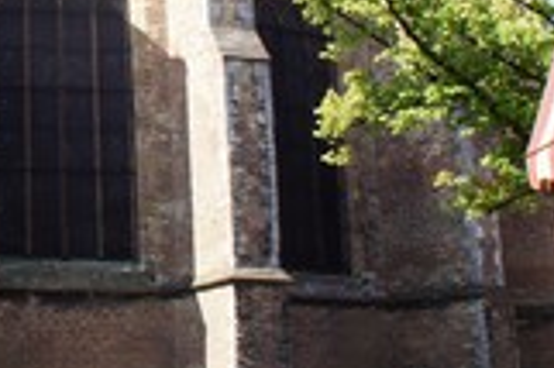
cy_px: 9
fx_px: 1184
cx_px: -28
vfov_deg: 17.3
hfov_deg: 24.8
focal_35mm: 77
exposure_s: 1/50
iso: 100
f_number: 10
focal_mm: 18
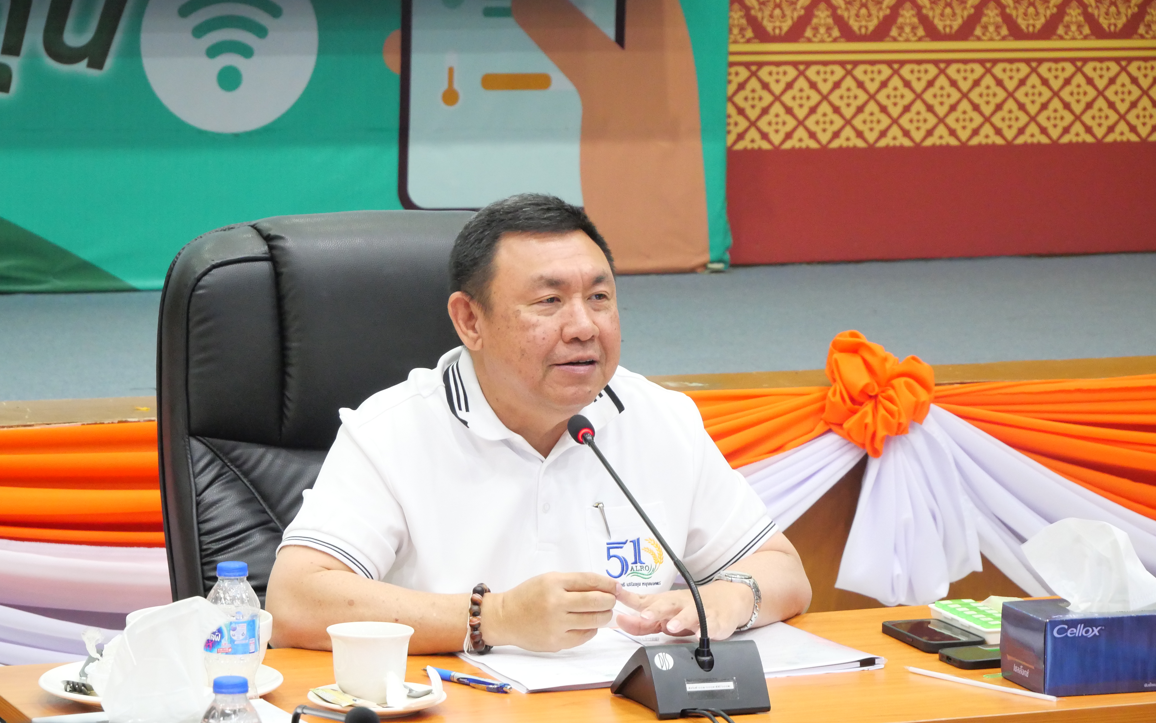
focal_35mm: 127
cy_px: 379
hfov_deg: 16.4
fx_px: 4001
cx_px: 577
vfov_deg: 10.3
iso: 3200
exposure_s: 1/50
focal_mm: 60
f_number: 5.6
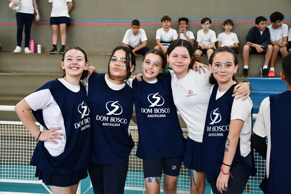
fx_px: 364
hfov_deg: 43.6
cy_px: 97
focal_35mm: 45
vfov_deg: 29.9
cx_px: 146
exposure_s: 1/125
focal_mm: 30
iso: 2200
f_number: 4
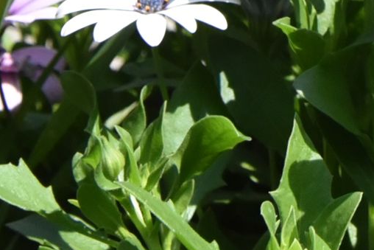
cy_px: -519
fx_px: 2671
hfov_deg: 7.6
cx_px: 789
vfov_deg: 5.1
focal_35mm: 257
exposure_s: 1/4000
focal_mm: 34
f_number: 6.3
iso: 2500
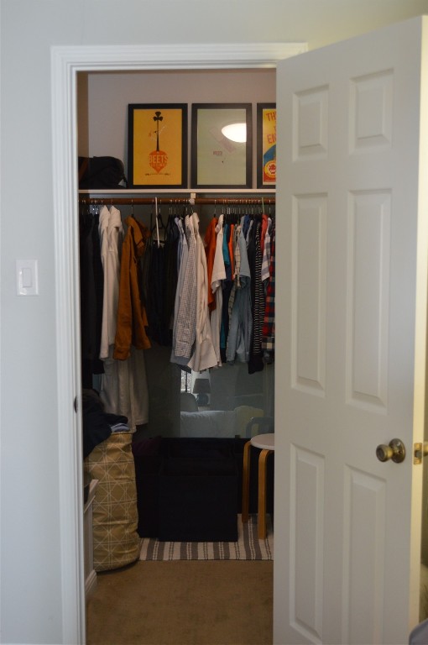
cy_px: 322
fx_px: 858
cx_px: 214
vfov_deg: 41.2
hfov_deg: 28.0
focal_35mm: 48
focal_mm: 32
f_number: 4.8
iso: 640
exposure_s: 1/60
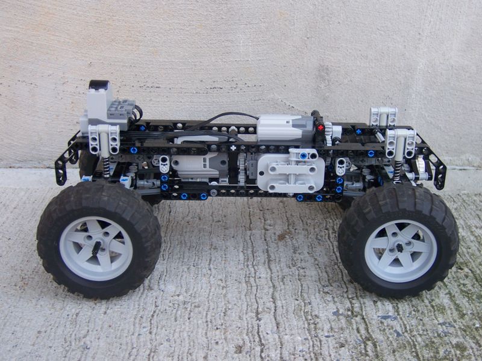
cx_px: 241
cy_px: 180
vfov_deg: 32.2
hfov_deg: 42.1
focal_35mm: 45
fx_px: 627
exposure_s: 1/40
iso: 80
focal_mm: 7.7
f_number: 3.2
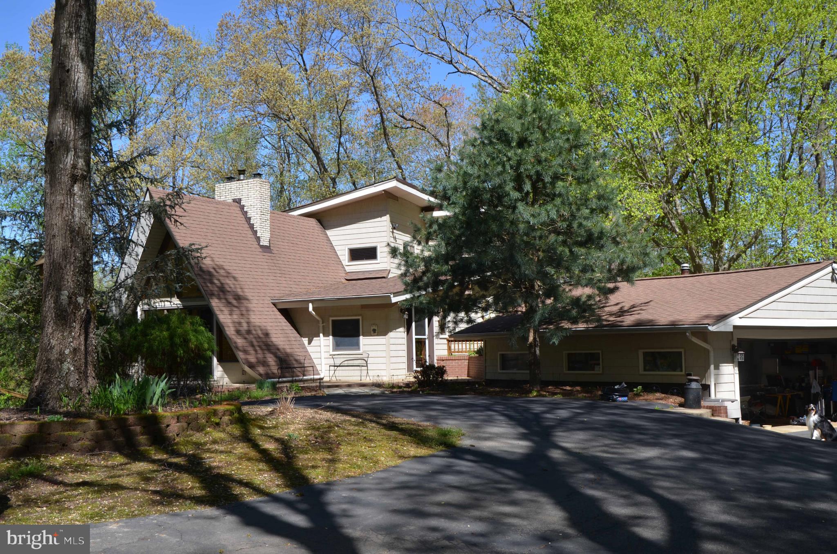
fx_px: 905
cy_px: 277
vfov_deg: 34.1
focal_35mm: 39
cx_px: 418
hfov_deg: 49.6
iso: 160
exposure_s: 1/250
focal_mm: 26
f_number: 8
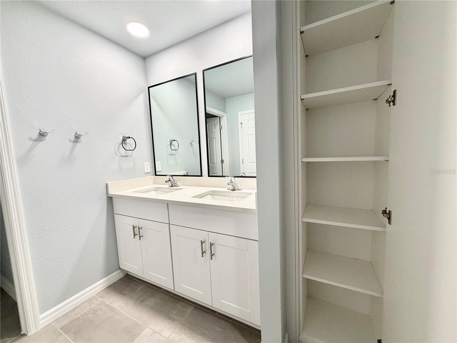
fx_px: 185
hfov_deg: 102.1
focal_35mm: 14
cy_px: 172
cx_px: 228
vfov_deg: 85.7
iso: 160
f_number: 2.2
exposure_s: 1/60
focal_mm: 2.22
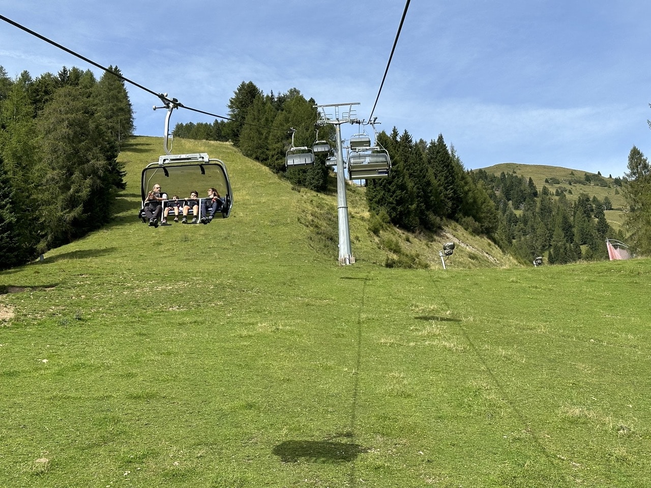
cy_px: 244
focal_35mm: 48
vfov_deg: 30.3
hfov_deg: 39.7
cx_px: 326
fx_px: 903
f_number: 1.78
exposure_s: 1/2667
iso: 64
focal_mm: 6.86
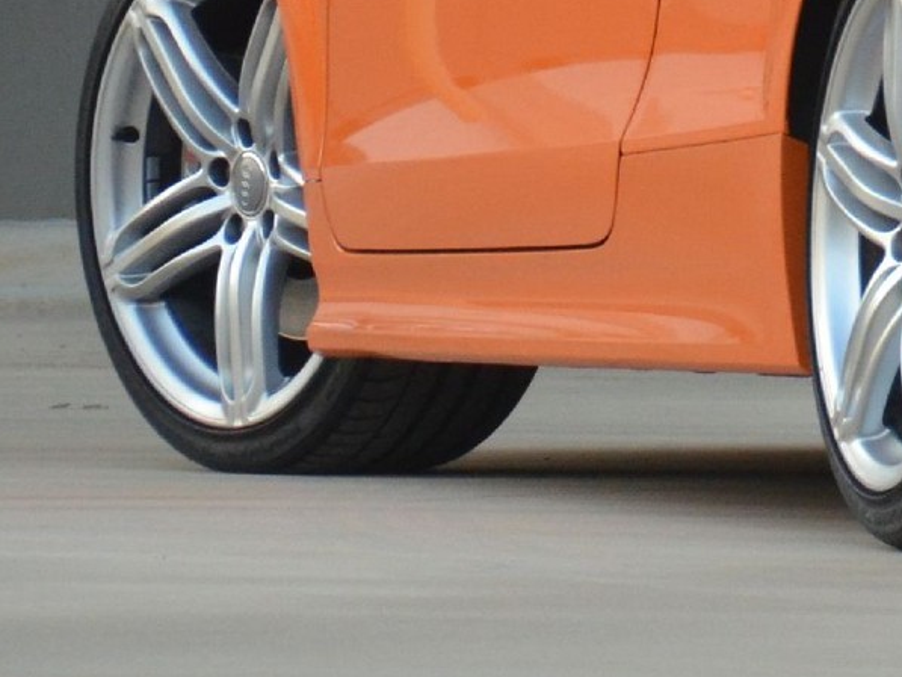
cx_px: 1381
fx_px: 26688
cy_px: -379
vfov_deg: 1.5
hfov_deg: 1.9
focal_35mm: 1024
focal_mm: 170
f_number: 5.6
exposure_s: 1/320
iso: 1600
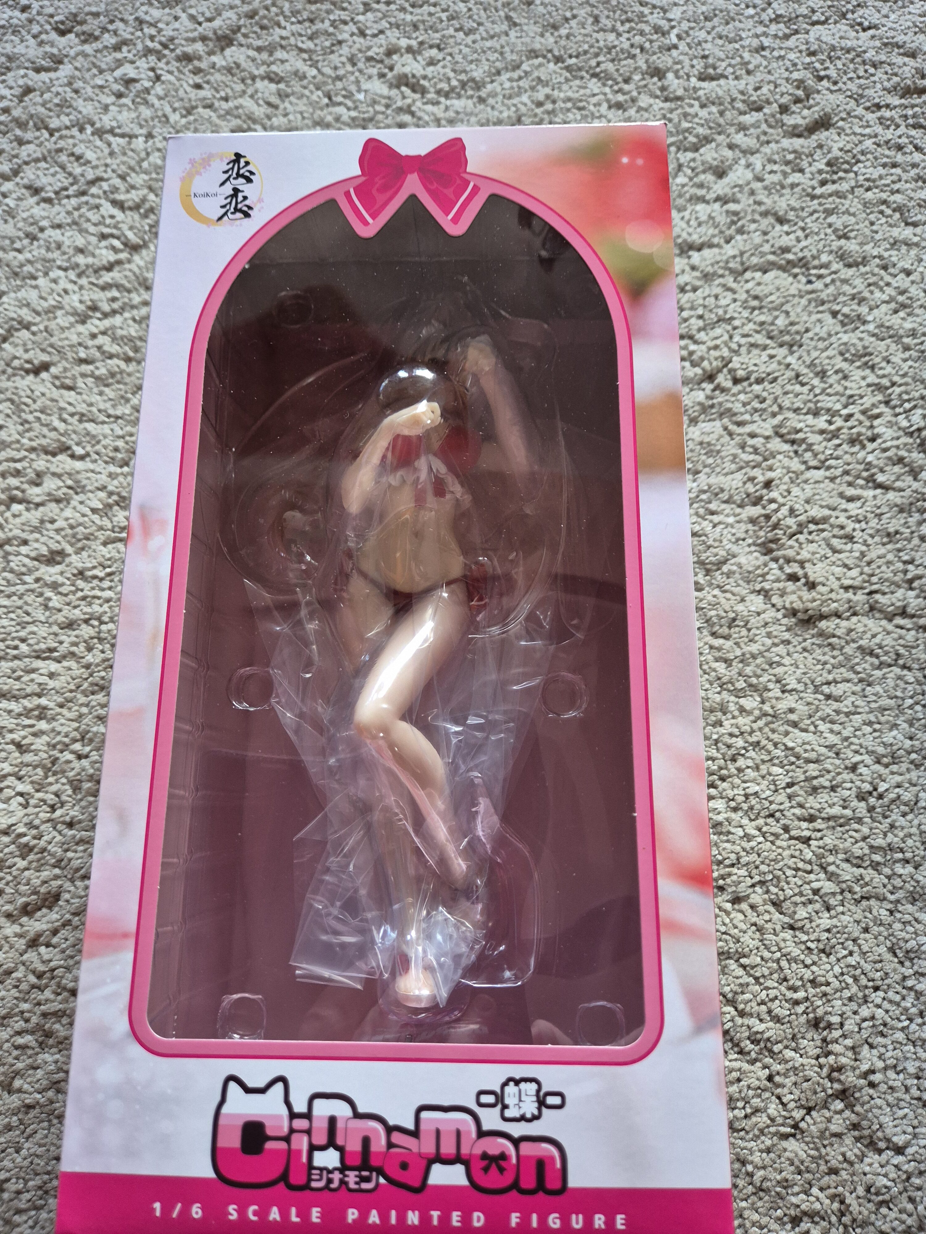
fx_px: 820
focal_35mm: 23
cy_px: 617
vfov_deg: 73.9
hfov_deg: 58.9
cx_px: 463
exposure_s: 1/60
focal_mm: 5.4
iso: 500
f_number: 1.8
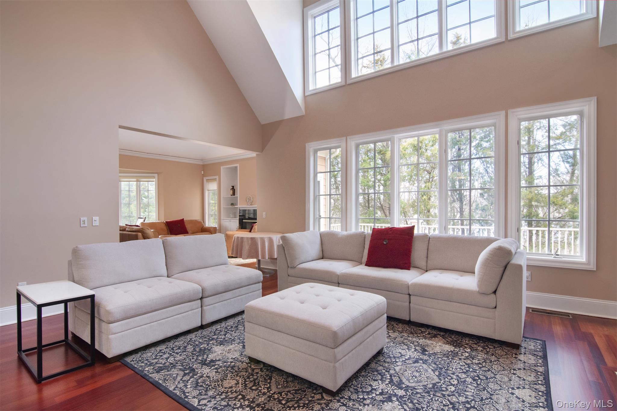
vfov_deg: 72.0
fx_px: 283
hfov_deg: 95.0
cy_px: 206
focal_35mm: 16
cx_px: 308
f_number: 8
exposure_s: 1/40
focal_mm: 11
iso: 640
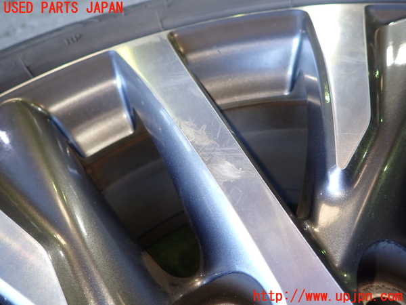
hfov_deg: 69.4
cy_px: 152
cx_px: 203
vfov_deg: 54.9
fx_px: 293
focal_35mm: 25
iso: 200
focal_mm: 4.5
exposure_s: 1/50
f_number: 2
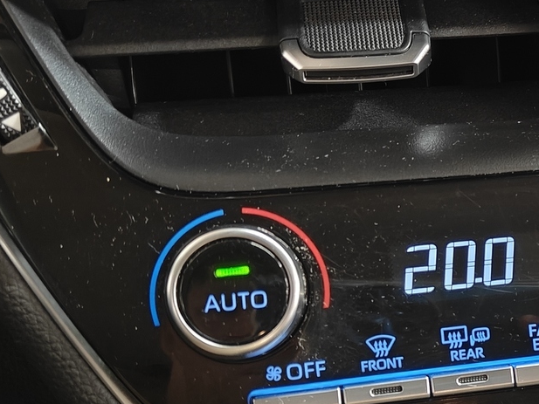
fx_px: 1090
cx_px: 598
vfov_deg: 21.0
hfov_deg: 25.6
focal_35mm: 70
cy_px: 245
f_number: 1.8
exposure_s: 1/20
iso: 1250
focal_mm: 5.59
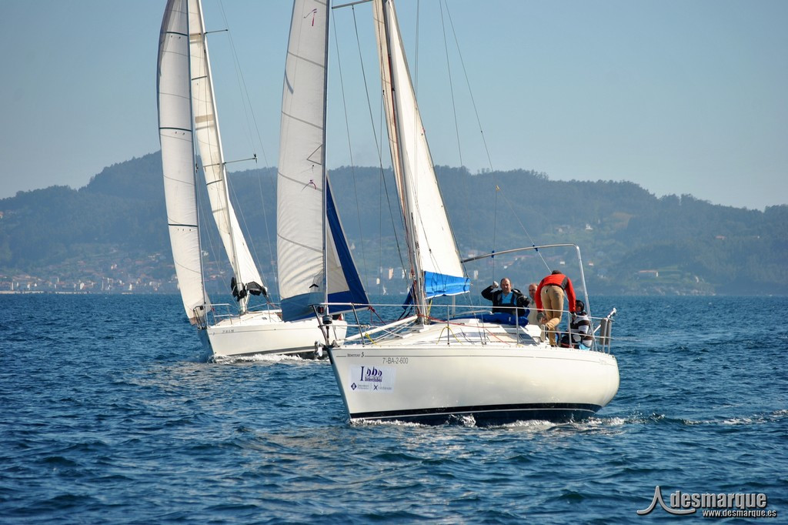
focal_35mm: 202
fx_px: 4431
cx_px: 394
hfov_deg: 10.2
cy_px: 262
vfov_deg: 6.8
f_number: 6.3
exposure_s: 1/640
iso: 100
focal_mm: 135
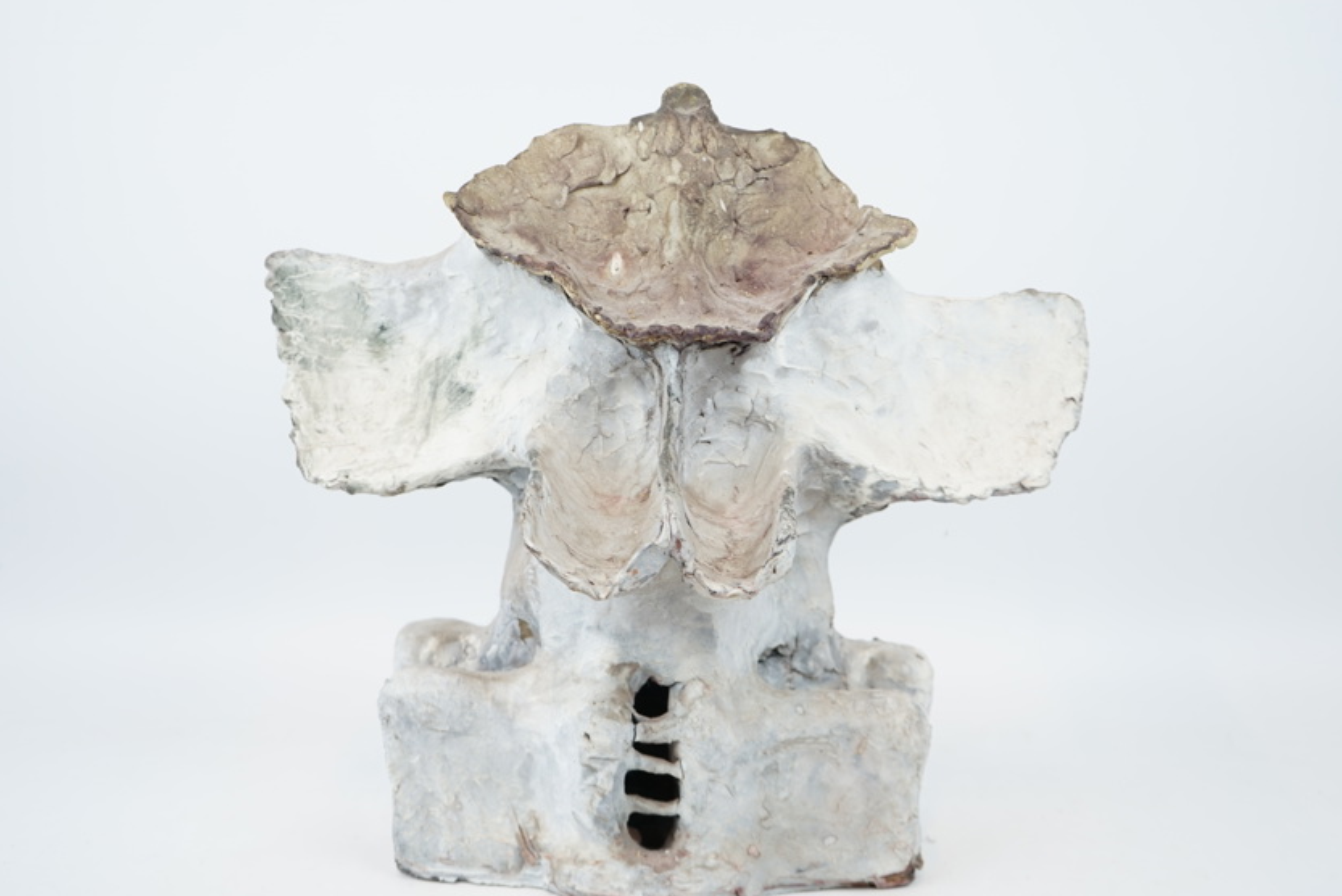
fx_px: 2014
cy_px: 477
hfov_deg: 36.9
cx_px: 690
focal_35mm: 54
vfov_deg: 25.1
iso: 100
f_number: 4.5
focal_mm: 50
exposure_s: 1/60
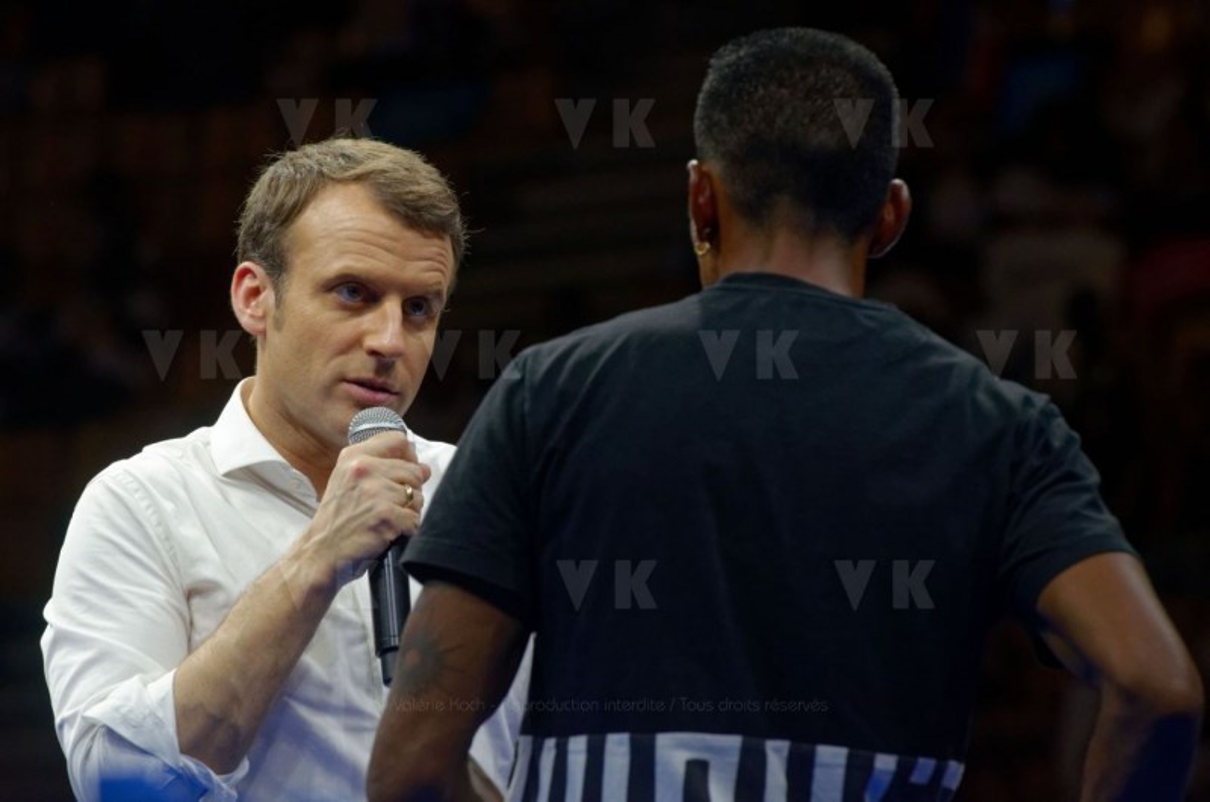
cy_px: 401
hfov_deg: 6.9
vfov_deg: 4.6
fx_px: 10063
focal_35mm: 300
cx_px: 605
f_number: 5.6
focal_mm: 200
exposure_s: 1/100
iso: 1000
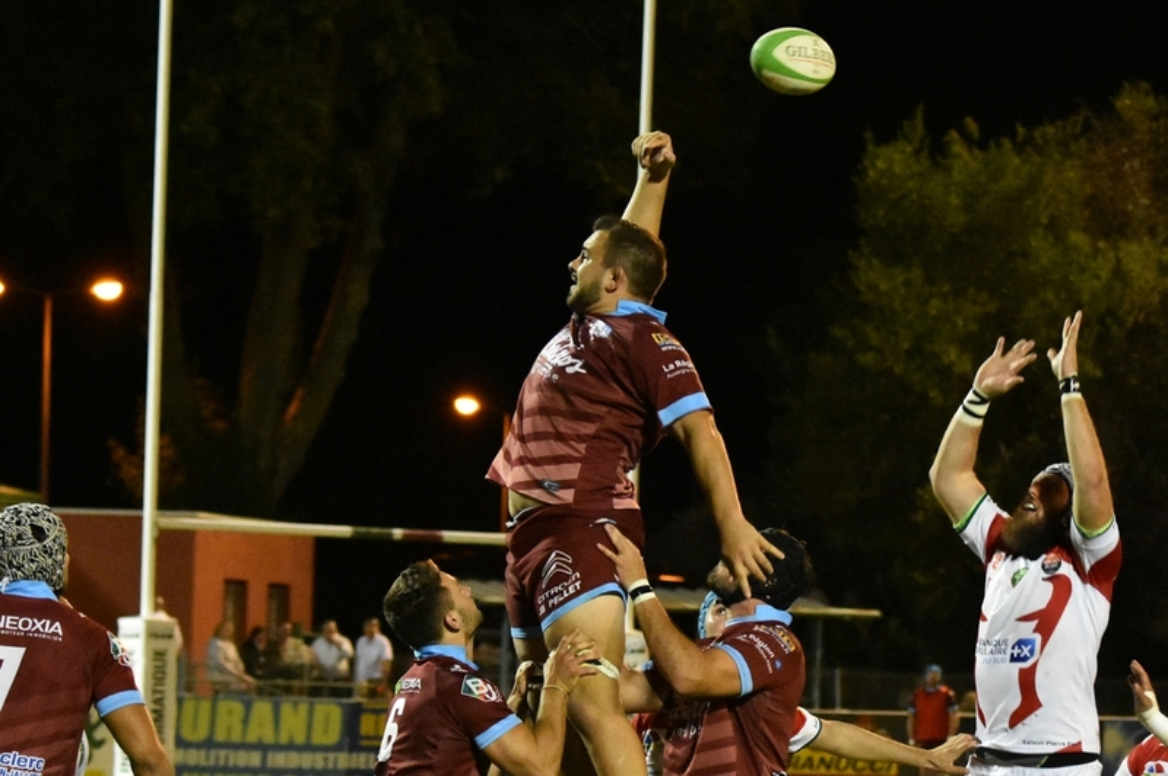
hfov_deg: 14.4
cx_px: 584
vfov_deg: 9.6
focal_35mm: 142
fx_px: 4619
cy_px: 388
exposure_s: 1/500
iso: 6400
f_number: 4.5
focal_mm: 95
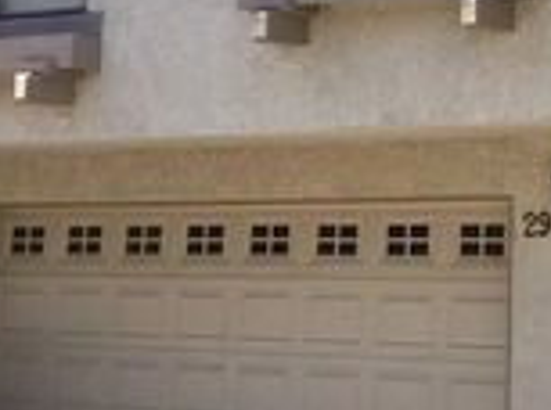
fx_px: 1509
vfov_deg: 15.3
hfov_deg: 20.0
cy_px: 52
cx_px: 569
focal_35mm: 95
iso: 32
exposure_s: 1/898
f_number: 2.2
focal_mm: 4.15
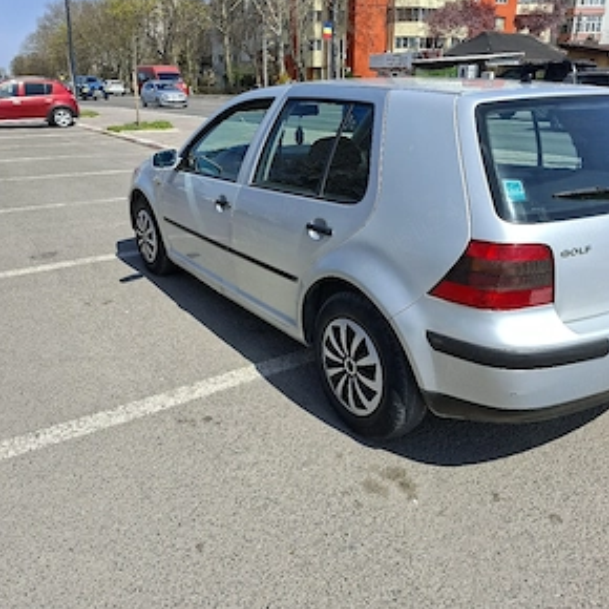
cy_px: 252
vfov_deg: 57.0
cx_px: 307
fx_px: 557
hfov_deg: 57.3
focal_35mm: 28
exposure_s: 1/2000
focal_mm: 5.54
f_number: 1.8
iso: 50
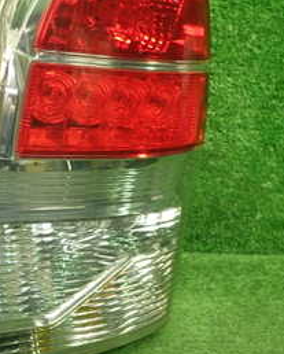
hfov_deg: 22.2
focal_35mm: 68
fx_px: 713
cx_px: 58
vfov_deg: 27.8
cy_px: 152
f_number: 2.3
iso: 200
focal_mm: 5.5
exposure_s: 1/40
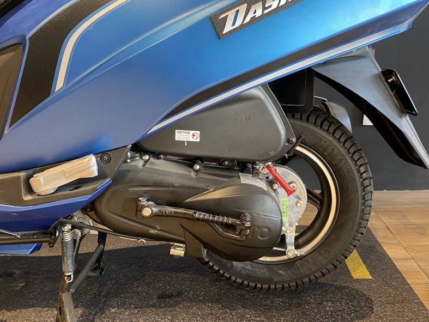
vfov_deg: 40.7
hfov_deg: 52.5
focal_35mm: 35
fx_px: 434
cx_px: 232
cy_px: 156
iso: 200
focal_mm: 4.25
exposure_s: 1/50
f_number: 1.8
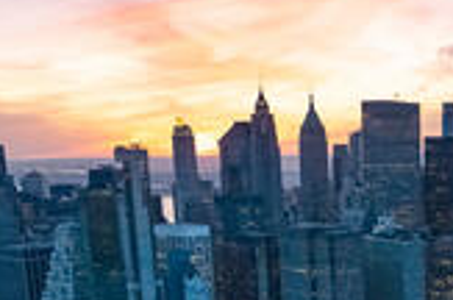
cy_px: 374
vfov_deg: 20.0
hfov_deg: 28.8
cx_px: 503
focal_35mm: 63
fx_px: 791
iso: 2000
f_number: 2.8
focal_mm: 16
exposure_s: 1/1000
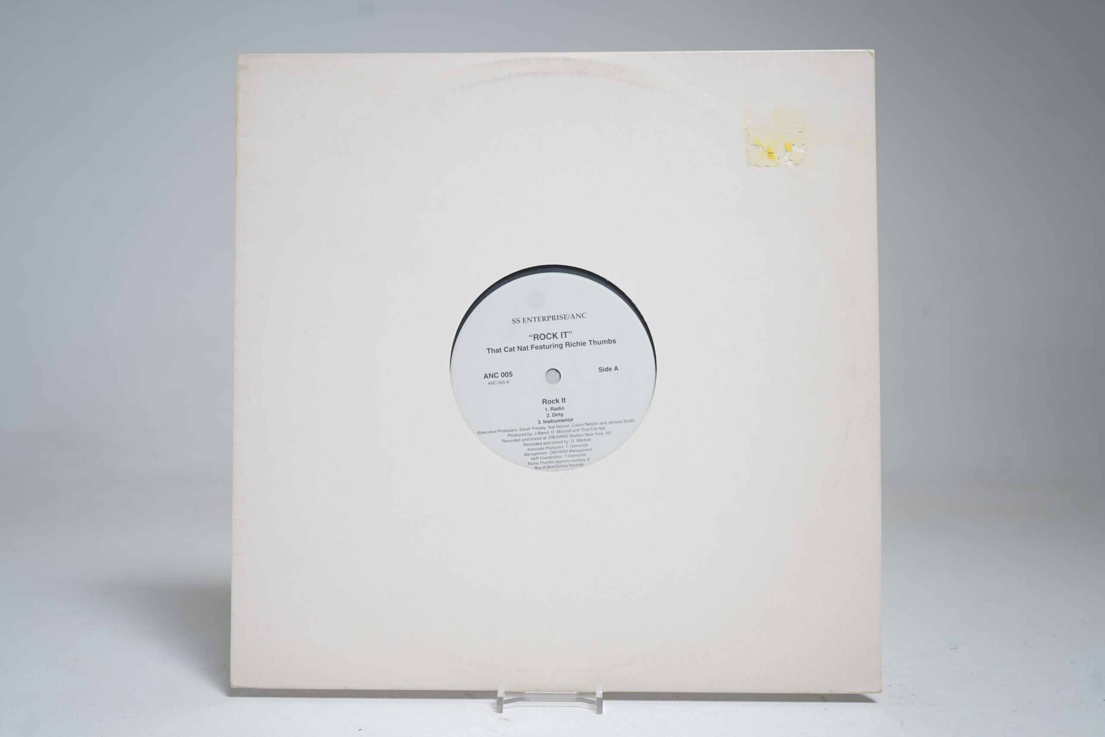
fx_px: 952
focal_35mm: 31
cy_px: 368
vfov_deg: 42.3
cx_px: 552
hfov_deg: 60.3
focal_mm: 31
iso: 64
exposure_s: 1/5
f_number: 5
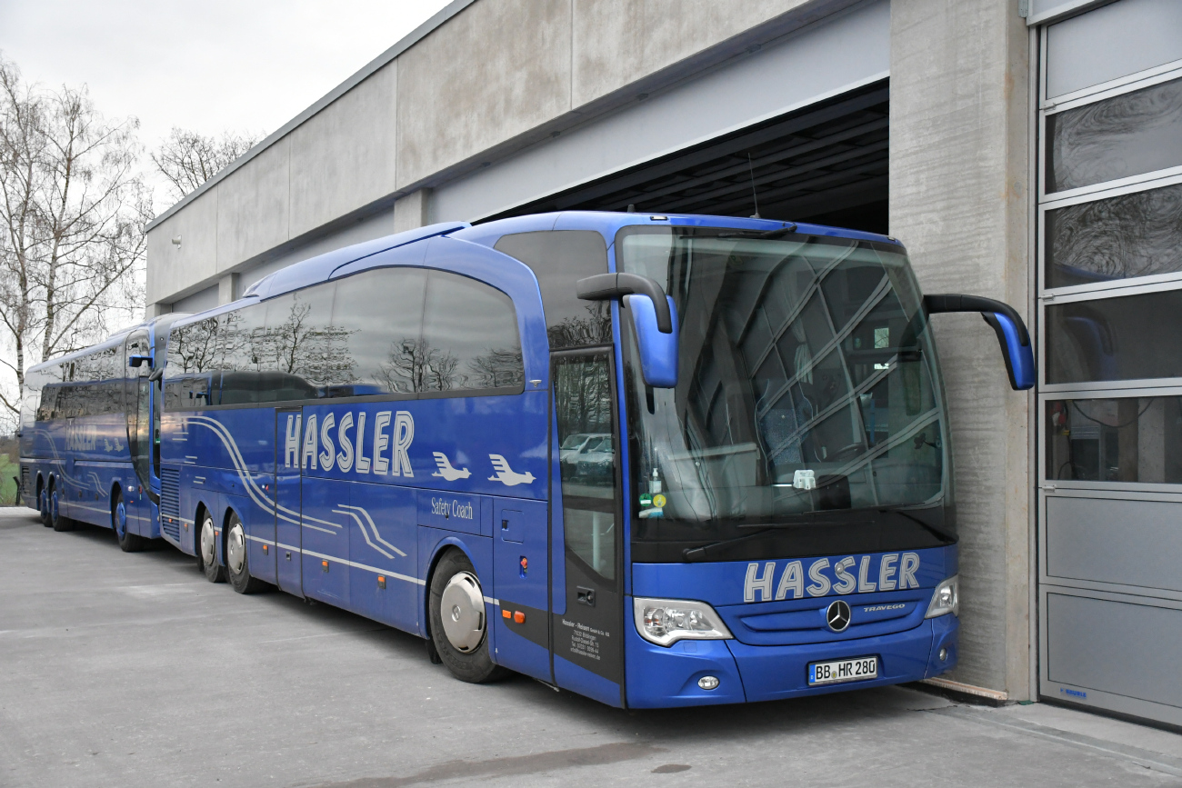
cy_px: 394
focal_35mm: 39
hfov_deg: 49.5
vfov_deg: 34.2
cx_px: 591
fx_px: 1281
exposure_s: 1/500
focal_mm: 26
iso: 2800
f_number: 3.8
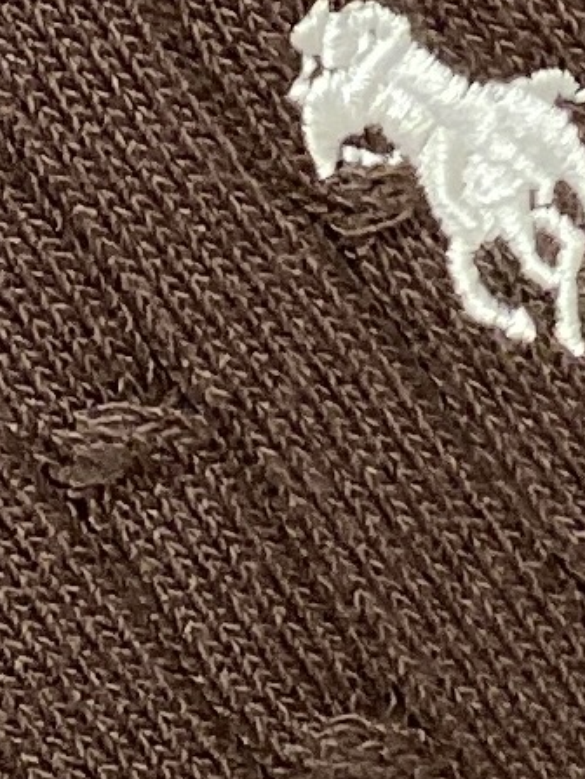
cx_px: 427
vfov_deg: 33.8
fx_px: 1262
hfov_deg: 25.8
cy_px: 217
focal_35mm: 56
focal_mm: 4.25
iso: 125
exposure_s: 1/120
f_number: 1.8
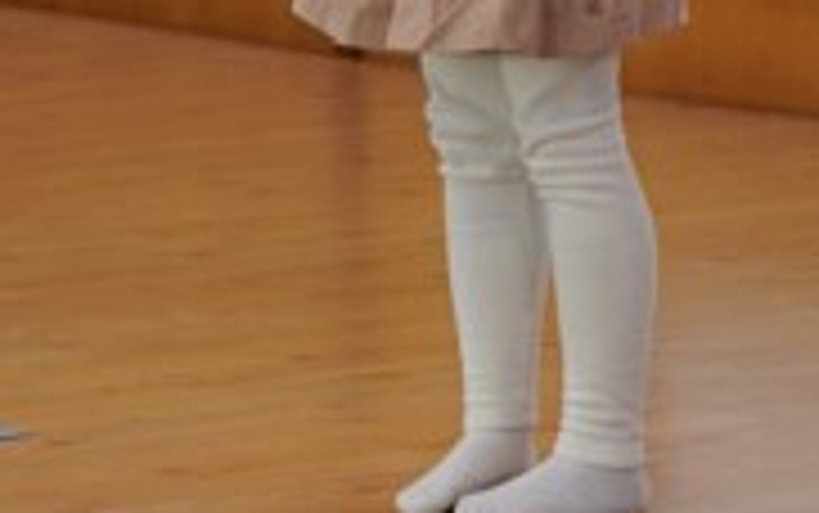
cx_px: 855
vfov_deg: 3.7
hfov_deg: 5.9
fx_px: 7884
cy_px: -594
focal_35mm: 353
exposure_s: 1/160
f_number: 4
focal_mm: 70
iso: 500
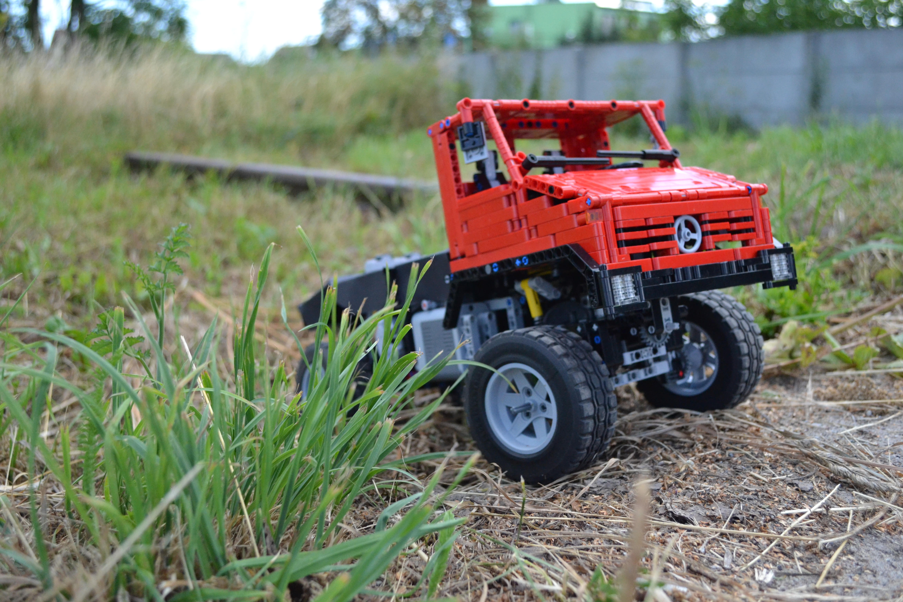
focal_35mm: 36
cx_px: 452
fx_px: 903
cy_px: 301
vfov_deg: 36.9
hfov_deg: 53.1
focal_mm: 24
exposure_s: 1/2500
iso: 1600
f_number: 4
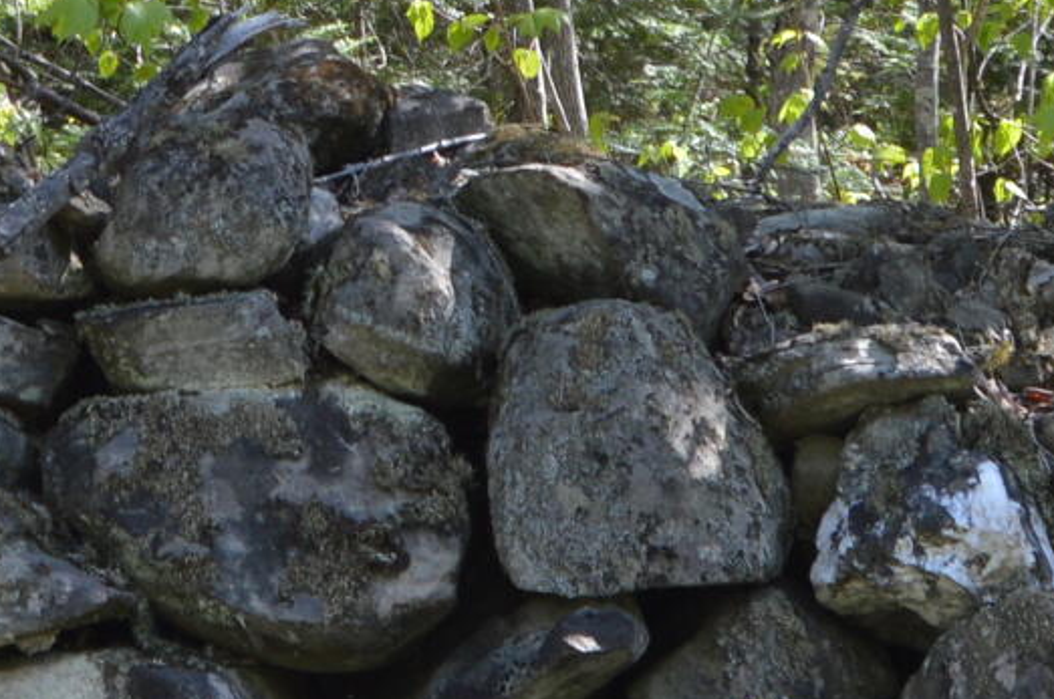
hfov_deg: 13.0
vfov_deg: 8.7
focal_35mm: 155
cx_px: -181
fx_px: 4531
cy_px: -117
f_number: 5.6
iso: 160
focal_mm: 18
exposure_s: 1/125
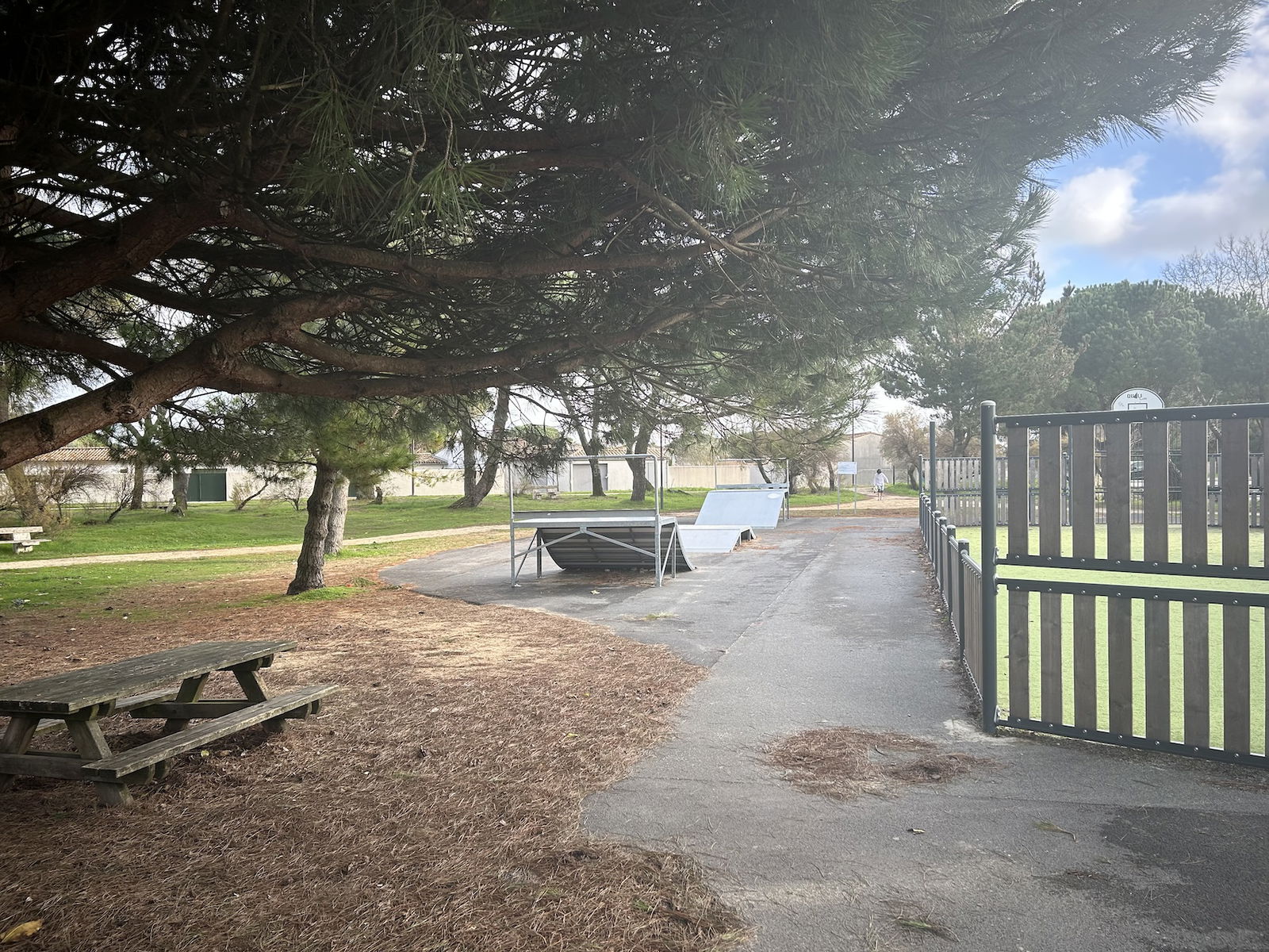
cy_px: 476
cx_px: 634
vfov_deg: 53.1
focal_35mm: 26
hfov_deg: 67.3
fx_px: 953
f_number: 1.5
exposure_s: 1/427
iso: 50
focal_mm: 5.7
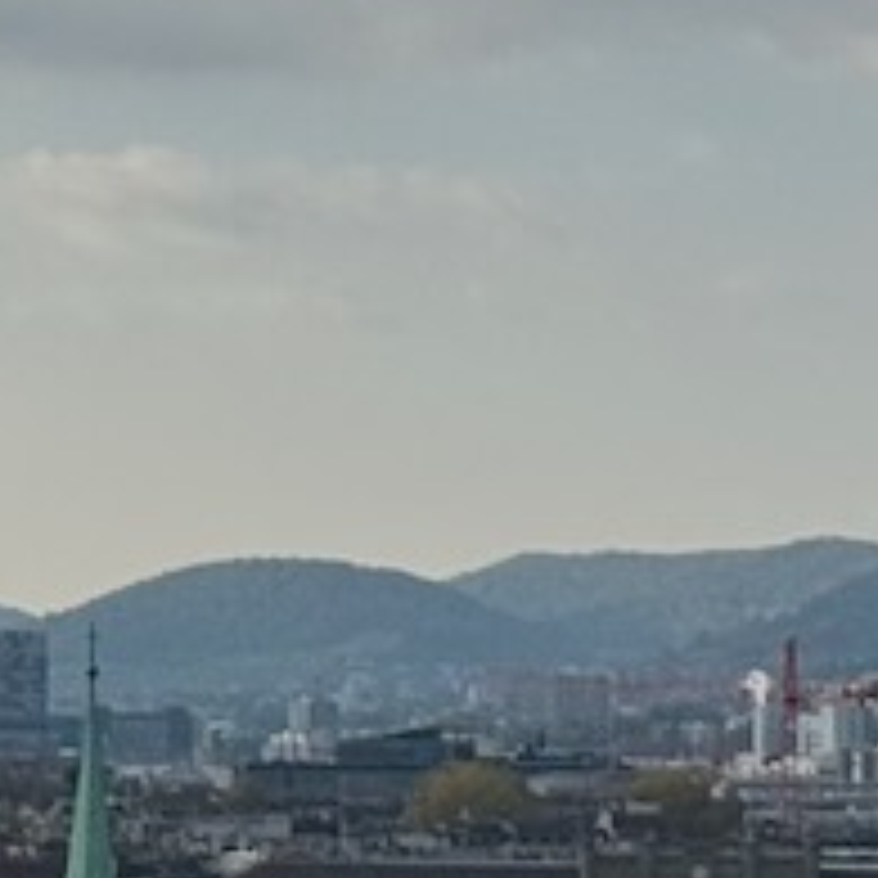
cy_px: 81
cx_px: 270
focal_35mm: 279
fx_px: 8006
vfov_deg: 6.3
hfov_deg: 6.3
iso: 64
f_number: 1.78
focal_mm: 6.76
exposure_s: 1/7092
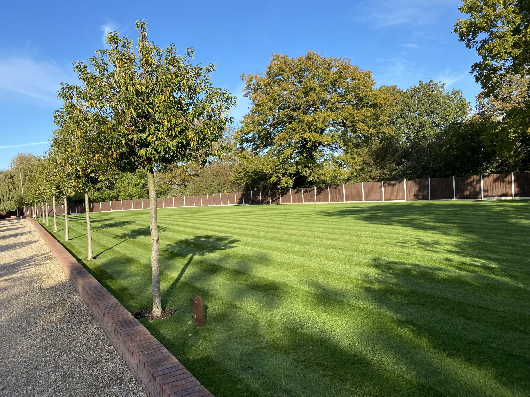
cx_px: 265
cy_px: 198
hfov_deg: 67.3
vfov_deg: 53.1
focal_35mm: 26
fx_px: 398
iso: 32
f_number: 1.8
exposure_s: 1/1395
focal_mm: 4.25
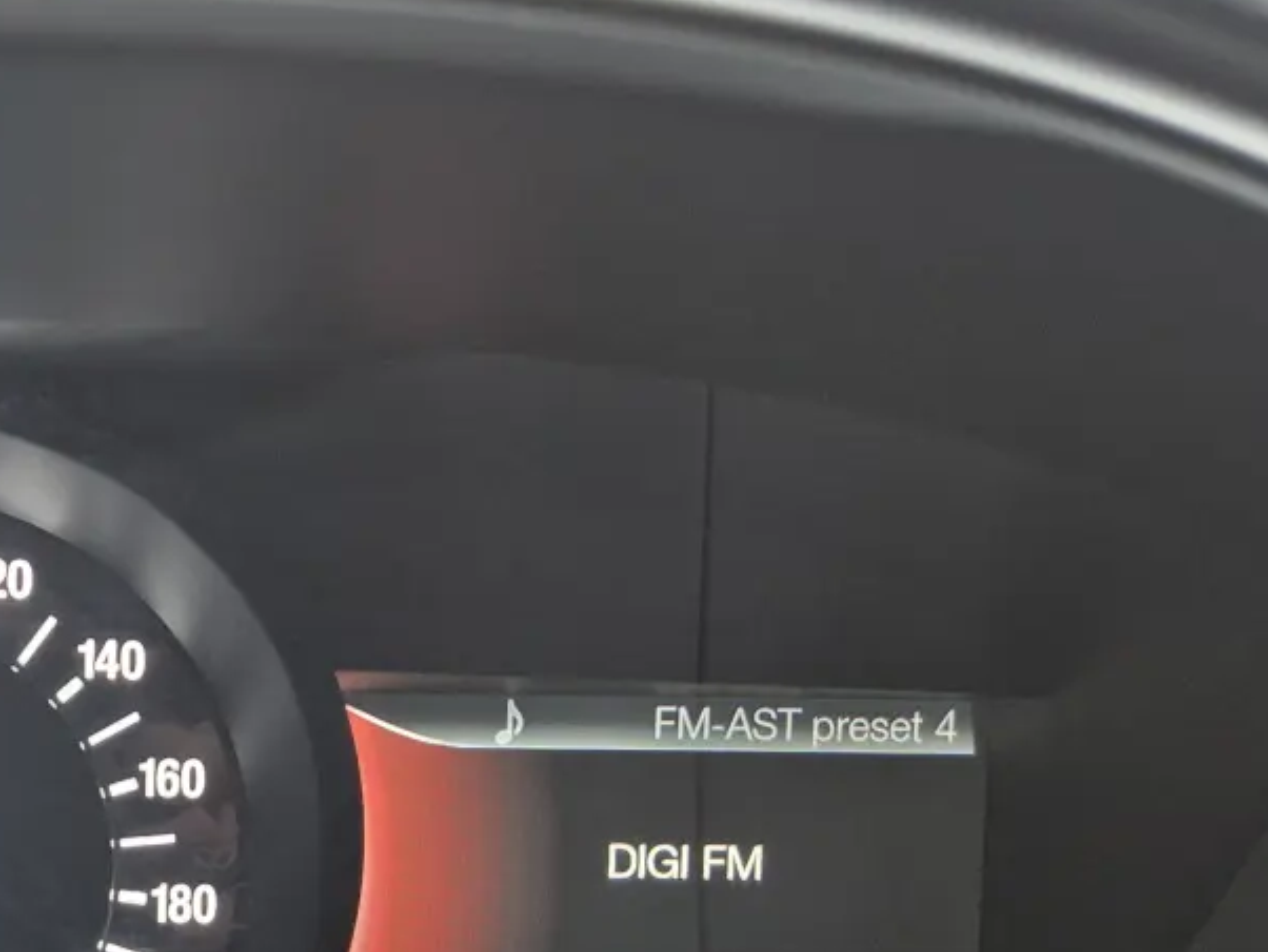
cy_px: 872
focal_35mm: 55
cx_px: -198
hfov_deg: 30.4
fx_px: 2015
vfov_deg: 25.7
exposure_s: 1/31
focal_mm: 5.4
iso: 400
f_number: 1.8
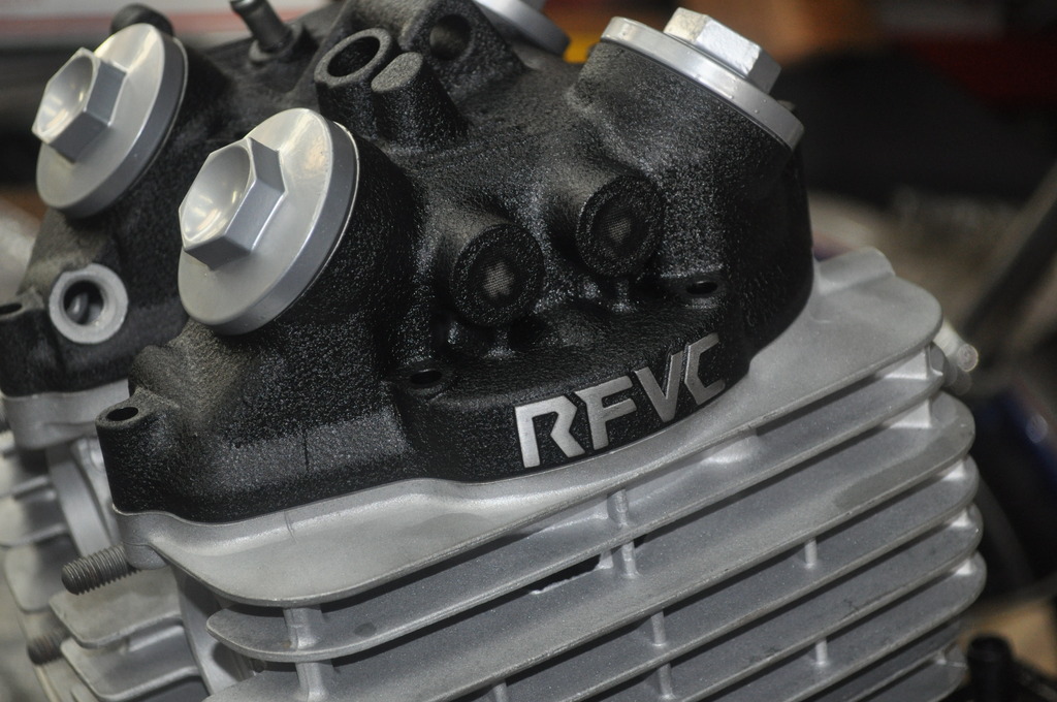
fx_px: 2419
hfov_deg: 24.6
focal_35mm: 82
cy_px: 351
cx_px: 528
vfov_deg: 16.5
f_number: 5.6
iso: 800
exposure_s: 1/60
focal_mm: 55
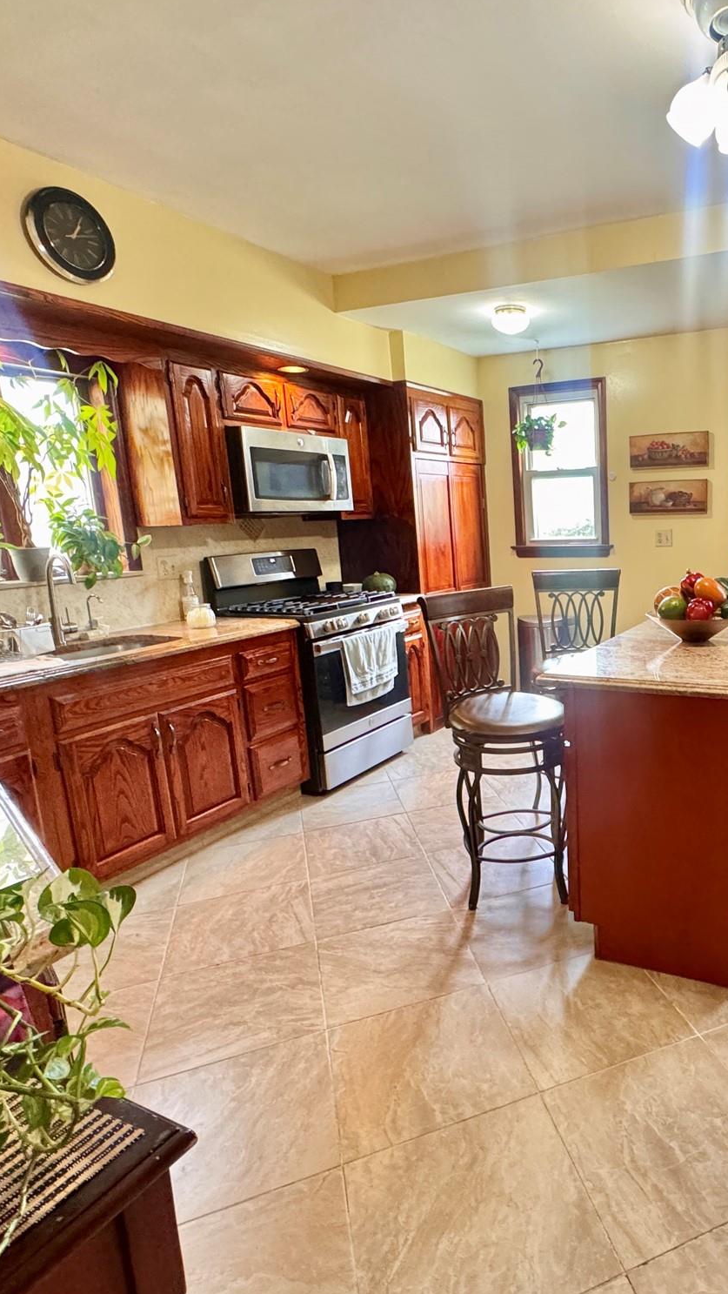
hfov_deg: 50.4
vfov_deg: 83.8
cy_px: 644
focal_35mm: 21
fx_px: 720
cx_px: 582
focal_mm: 2.22
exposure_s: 1/60
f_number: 2.2
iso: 640
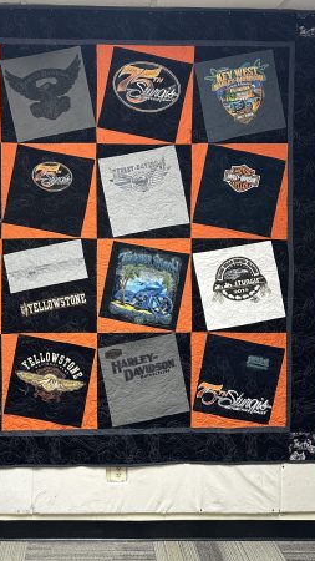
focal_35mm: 31
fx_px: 460
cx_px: 96
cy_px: 230
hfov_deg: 37.2
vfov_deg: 62.2
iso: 250
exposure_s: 1/60
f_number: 1.78
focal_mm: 6.86
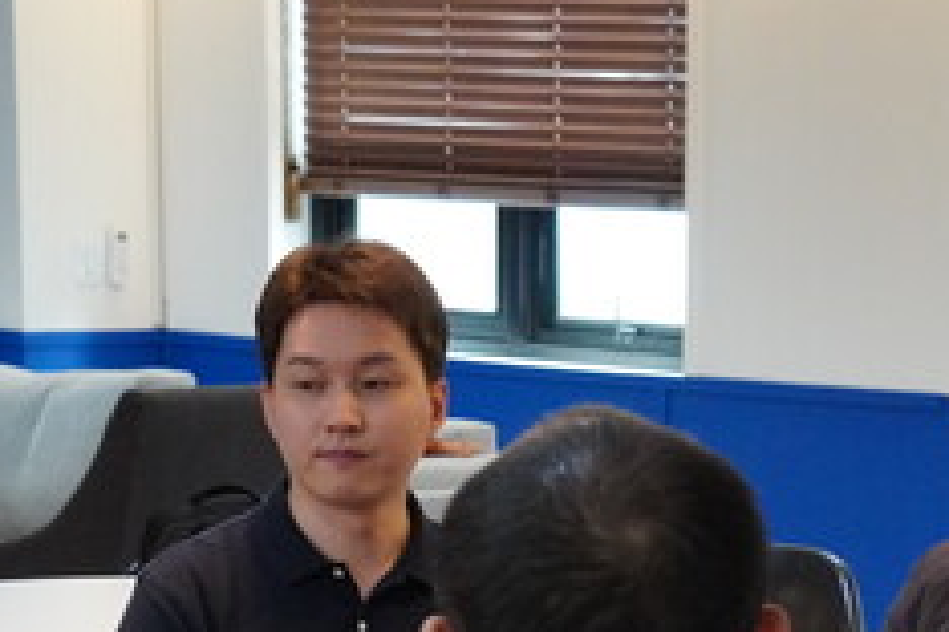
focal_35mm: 150
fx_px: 3961
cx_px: 973
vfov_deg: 9.0
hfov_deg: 13.5
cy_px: 717
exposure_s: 1/250
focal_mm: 39
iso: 6400
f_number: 4.5
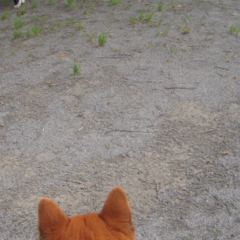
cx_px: 52
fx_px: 502
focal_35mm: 64
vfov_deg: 26.9
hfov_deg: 26.4
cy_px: 118
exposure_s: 1/250
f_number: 3.2
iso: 320
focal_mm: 7.3
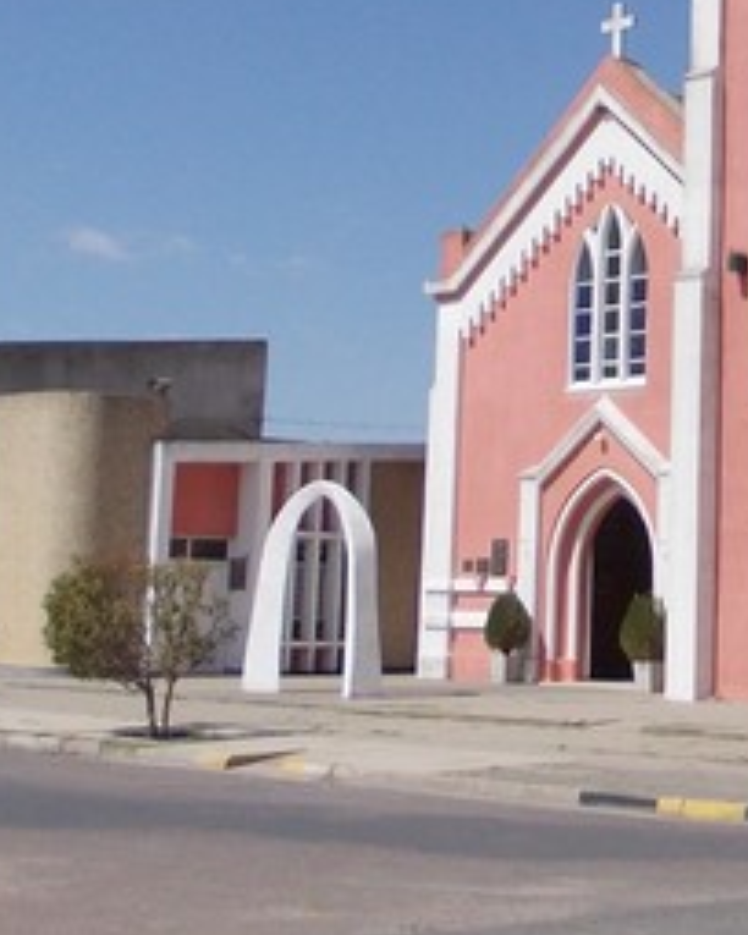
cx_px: 770
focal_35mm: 82
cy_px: 121
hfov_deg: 18.2
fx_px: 2269
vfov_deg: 22.8
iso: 80
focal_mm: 4
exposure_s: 1/640
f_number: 5.4
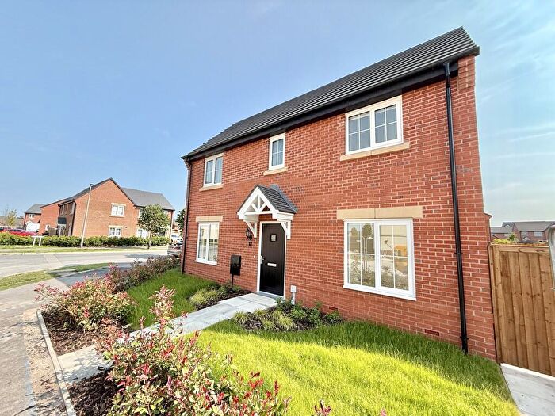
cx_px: 278
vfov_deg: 85.7
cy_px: 208
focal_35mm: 14
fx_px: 224
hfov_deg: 102.1
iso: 50
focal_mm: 2.22
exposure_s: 1/658
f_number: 2.2
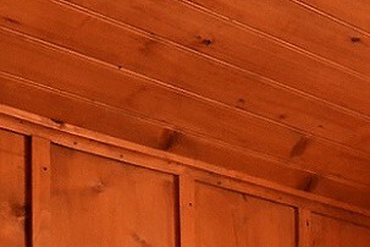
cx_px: 684
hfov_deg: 15.5
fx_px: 1145
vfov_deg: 11.1
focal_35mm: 111
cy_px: 506
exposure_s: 1/2
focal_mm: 11
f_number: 9
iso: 400
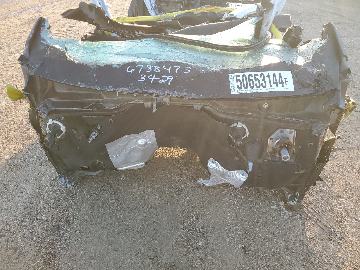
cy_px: 135
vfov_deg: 53.1
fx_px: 270
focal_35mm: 26
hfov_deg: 67.3
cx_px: 180
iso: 50
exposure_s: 1/256
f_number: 1.5
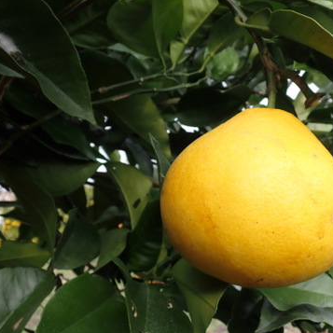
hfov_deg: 43.3
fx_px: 414
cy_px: 166
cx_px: 219
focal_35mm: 38
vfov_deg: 43.9
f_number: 3.2
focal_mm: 5.79
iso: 100
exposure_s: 1/250
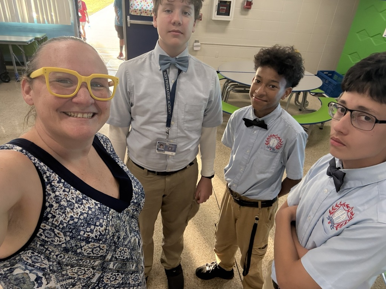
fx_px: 256
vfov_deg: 58.9
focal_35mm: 23
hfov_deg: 73.9
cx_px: 193
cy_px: 144
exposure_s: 1/60
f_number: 1.9
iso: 250
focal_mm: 2.69
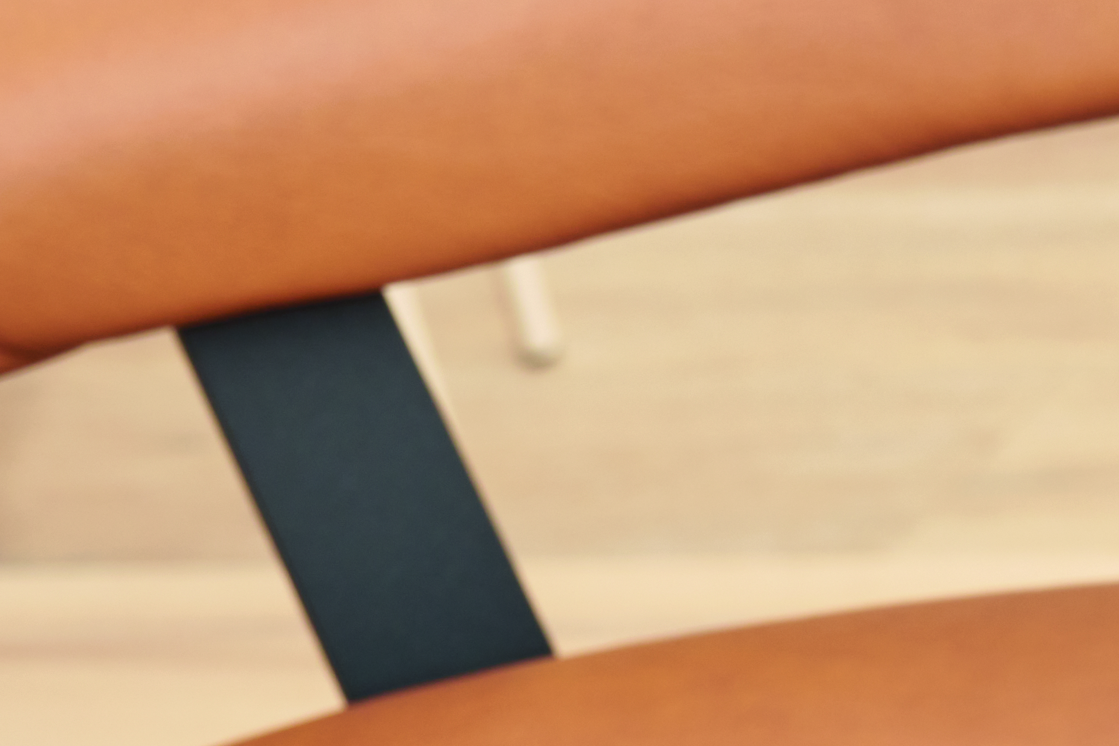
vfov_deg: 7.3
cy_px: 1653
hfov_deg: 11.2
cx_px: 1327
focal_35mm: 180
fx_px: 5595
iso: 160
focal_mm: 40
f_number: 8
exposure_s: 1/100
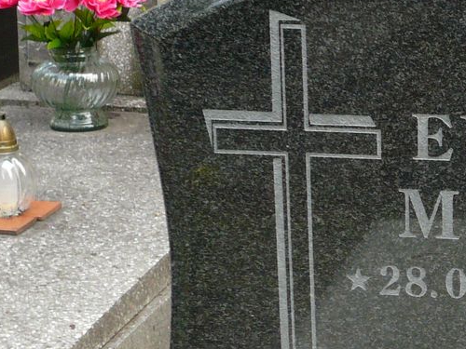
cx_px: 620
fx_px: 1575
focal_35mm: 117
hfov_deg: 15.9
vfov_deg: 12.5
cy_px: 352
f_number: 3.2
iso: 100
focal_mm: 6.4
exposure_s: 1/125
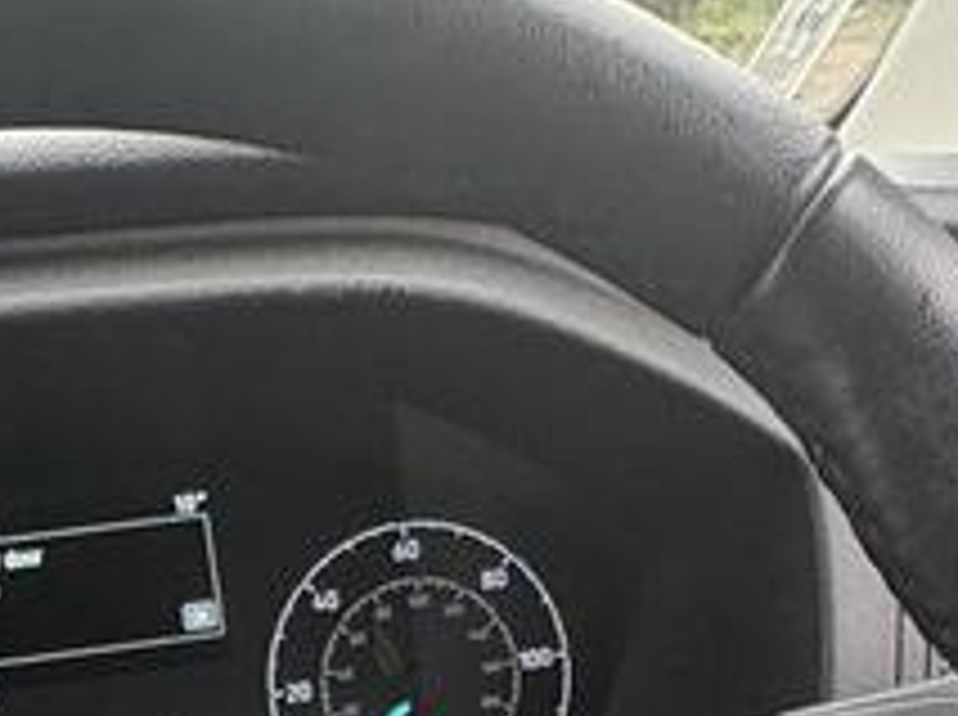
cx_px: 373
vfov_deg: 20.7
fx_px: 1630
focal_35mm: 59
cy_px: 1108
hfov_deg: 32.6
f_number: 2.2
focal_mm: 2.22
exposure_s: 1/72
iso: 200
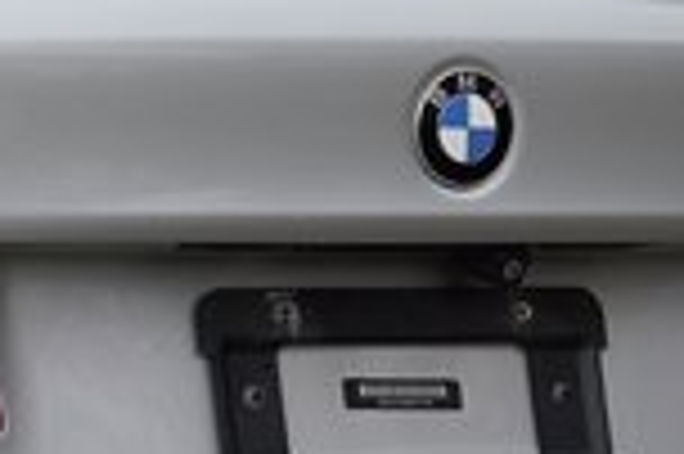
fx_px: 8724
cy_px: 384
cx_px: -792
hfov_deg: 4.4
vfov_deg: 3.0
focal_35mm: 460
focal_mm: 45.4
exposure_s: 1/125
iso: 100
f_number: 4
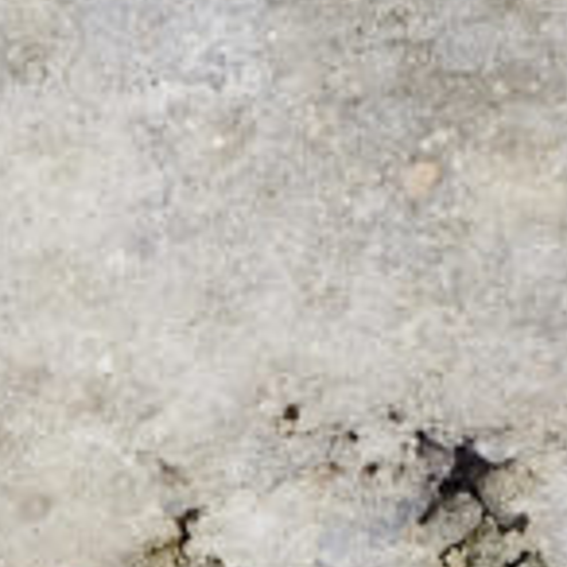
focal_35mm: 333
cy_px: 365
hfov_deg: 5.2
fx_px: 6171
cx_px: -485
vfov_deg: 5.3
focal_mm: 32.5
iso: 200
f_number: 9
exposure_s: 1/50
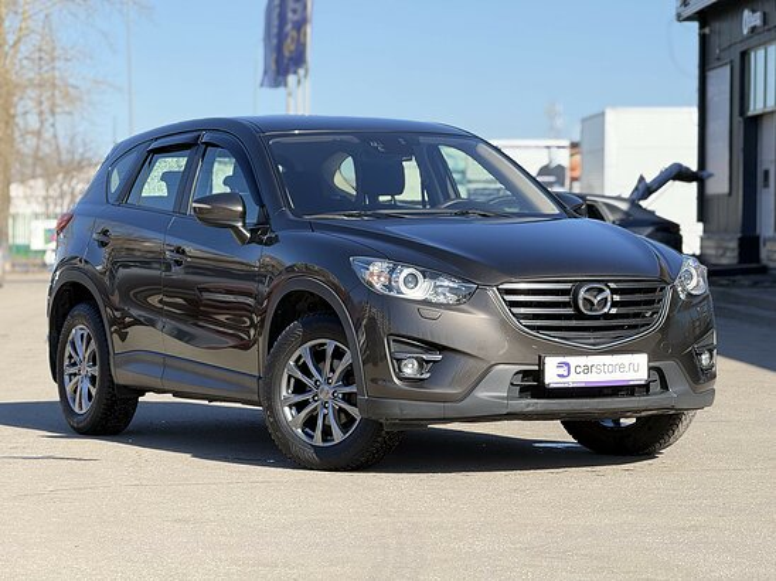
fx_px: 2688
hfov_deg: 16.4
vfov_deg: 12.3
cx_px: 388
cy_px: 290
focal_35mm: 120
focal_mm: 15.66
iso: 64
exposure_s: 1/453
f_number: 2.8
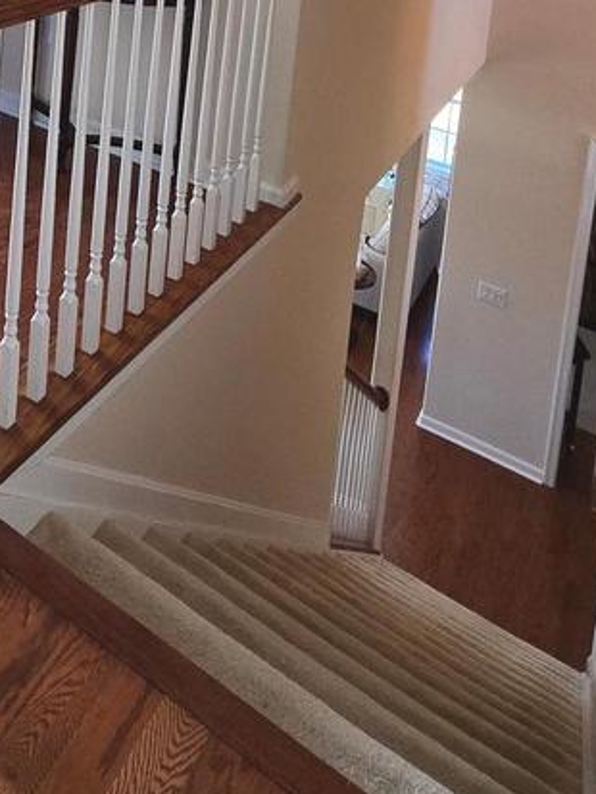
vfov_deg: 39.7
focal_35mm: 34
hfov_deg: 38.6
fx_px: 780
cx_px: 48
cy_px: -146
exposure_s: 1/120
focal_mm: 2.2
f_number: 2.2
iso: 100
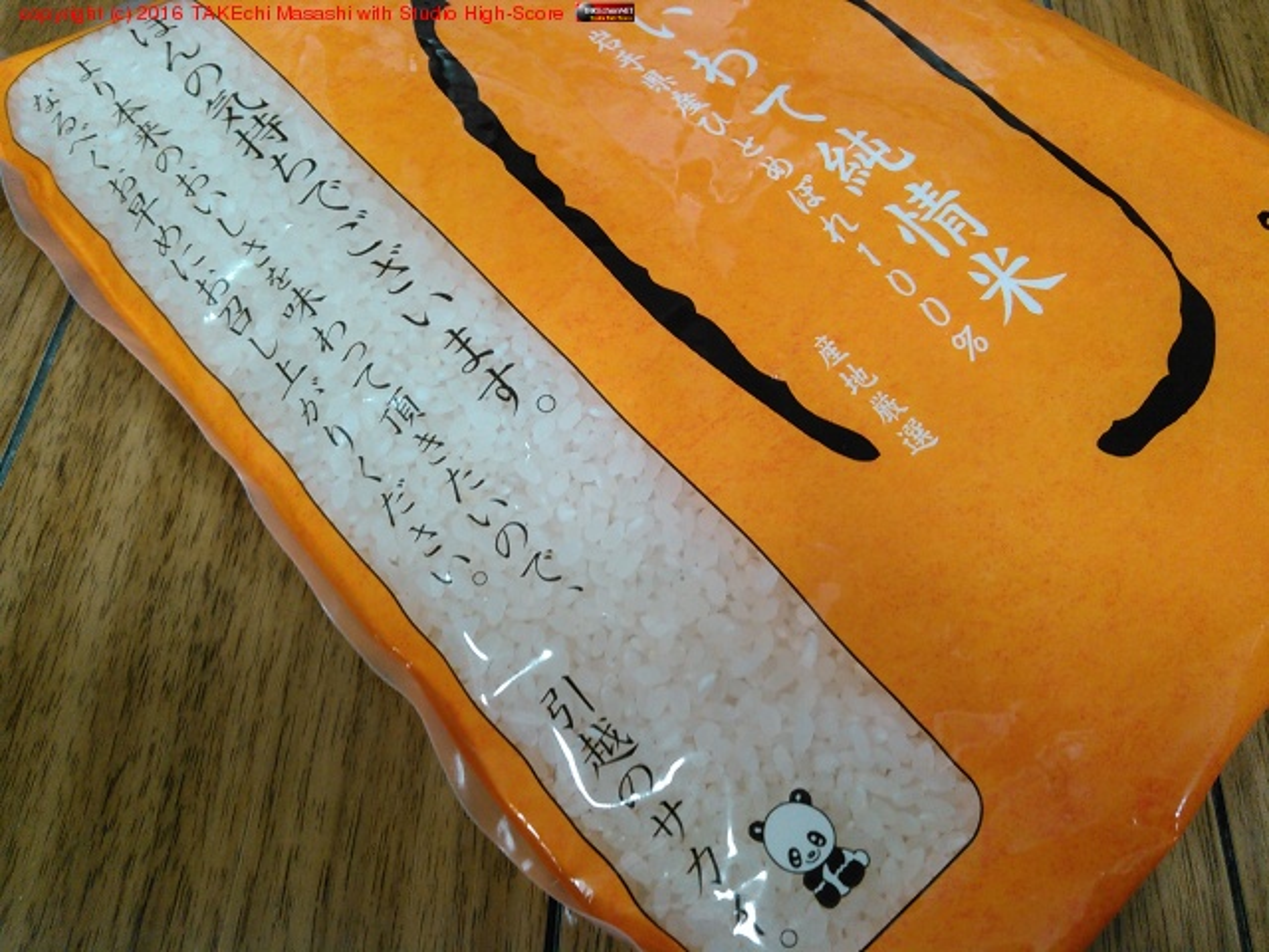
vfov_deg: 46.8
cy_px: 476
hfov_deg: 60.0
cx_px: 634
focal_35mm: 30
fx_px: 1100
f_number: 2.4
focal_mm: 4
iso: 320
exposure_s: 1/16.7
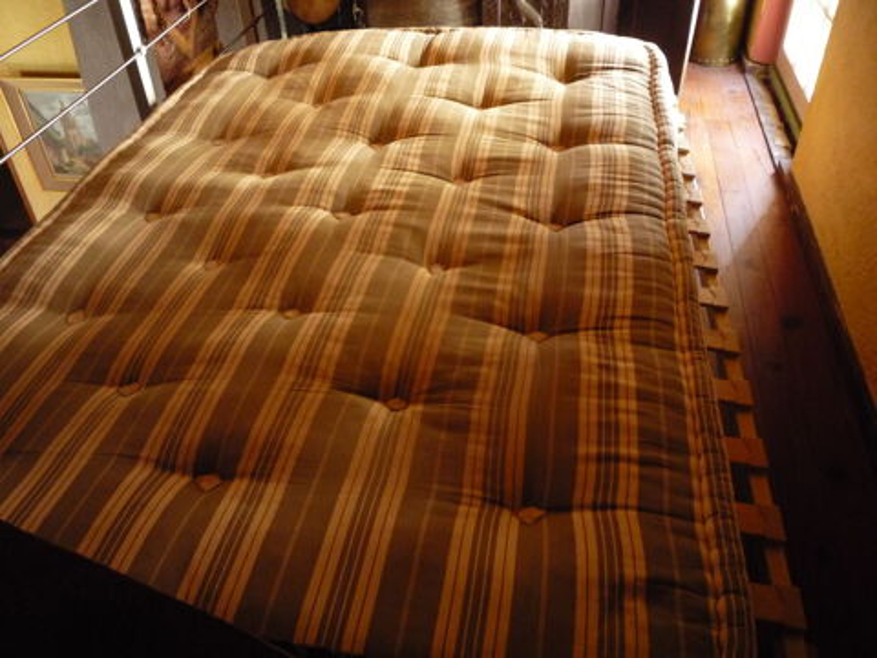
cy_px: 329
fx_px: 760
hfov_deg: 60.0
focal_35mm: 30
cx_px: 438
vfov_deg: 46.8
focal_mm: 5.2
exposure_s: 1/8
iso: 400
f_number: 3.3
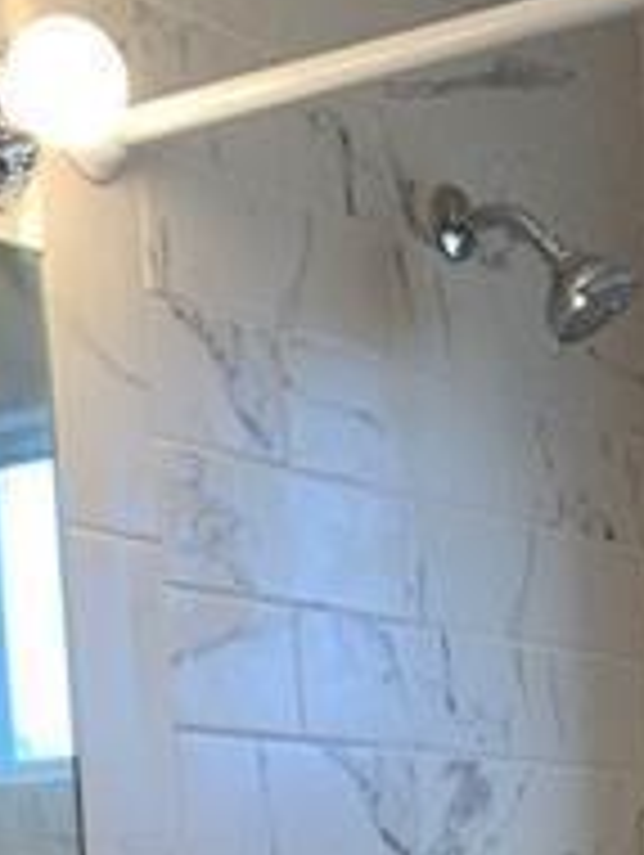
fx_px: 2599
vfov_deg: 16.6
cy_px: 1368
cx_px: 630
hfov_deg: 13.9
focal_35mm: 105
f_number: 1.8
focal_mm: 4.25
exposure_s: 1/120
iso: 50
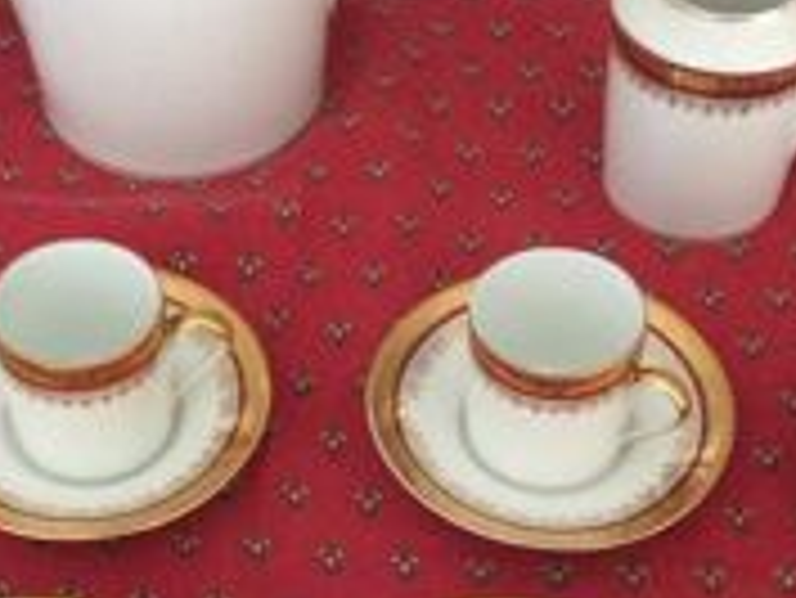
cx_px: 310
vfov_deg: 17.5
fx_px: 1933
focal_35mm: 84
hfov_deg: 23.2
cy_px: 414
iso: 200
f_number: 2.4
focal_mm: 3.3
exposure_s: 1/17
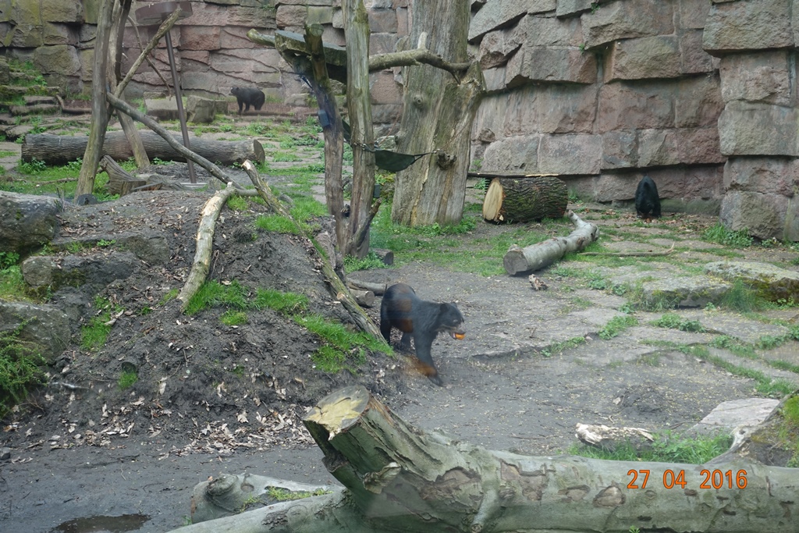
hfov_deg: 34.5
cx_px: 400
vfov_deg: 23.4
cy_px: 266
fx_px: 1287
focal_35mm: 58
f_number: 3.2
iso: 125
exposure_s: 1/80
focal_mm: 21.39
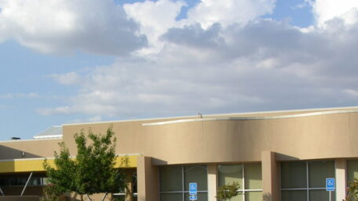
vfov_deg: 14.0
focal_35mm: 85
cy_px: 203
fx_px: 807
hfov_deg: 24.7
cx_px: 89
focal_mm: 8.9
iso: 50
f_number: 5.6
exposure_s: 1/240
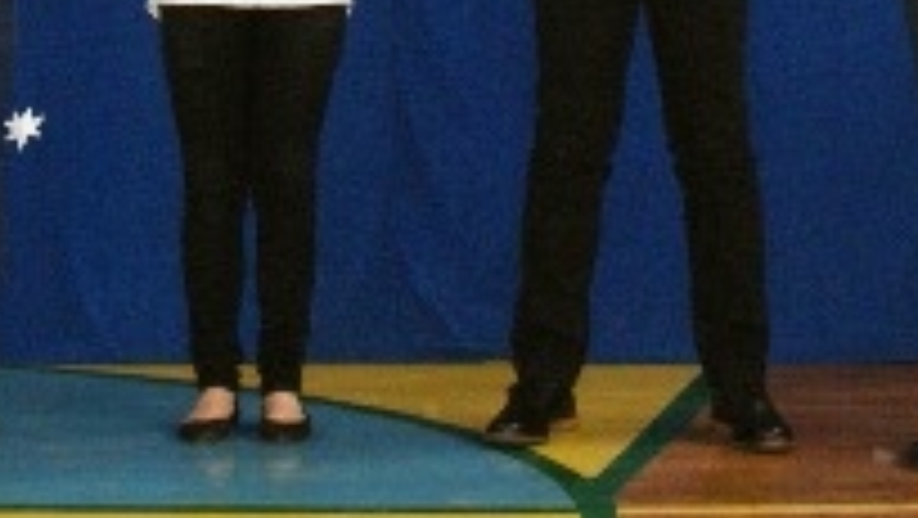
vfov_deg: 6.1
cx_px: 122
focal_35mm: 197
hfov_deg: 10.9
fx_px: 4798
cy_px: -304
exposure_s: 1/60
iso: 400
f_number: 5.6
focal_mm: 40
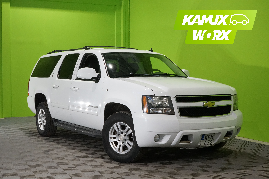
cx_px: 134
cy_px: 90
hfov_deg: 38.9
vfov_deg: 26.5
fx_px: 381
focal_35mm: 51
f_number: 22
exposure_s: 1/25
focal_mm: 51
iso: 6400
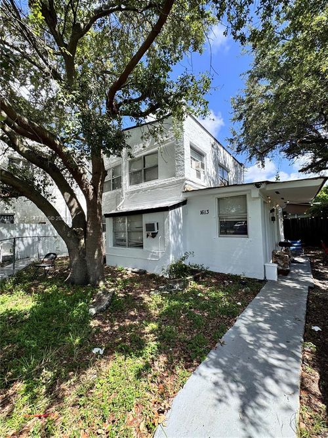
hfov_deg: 85.7
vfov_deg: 102.1
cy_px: 219
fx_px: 177
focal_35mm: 14
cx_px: 164
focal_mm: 2.22
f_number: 2.2
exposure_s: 1/812
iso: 40
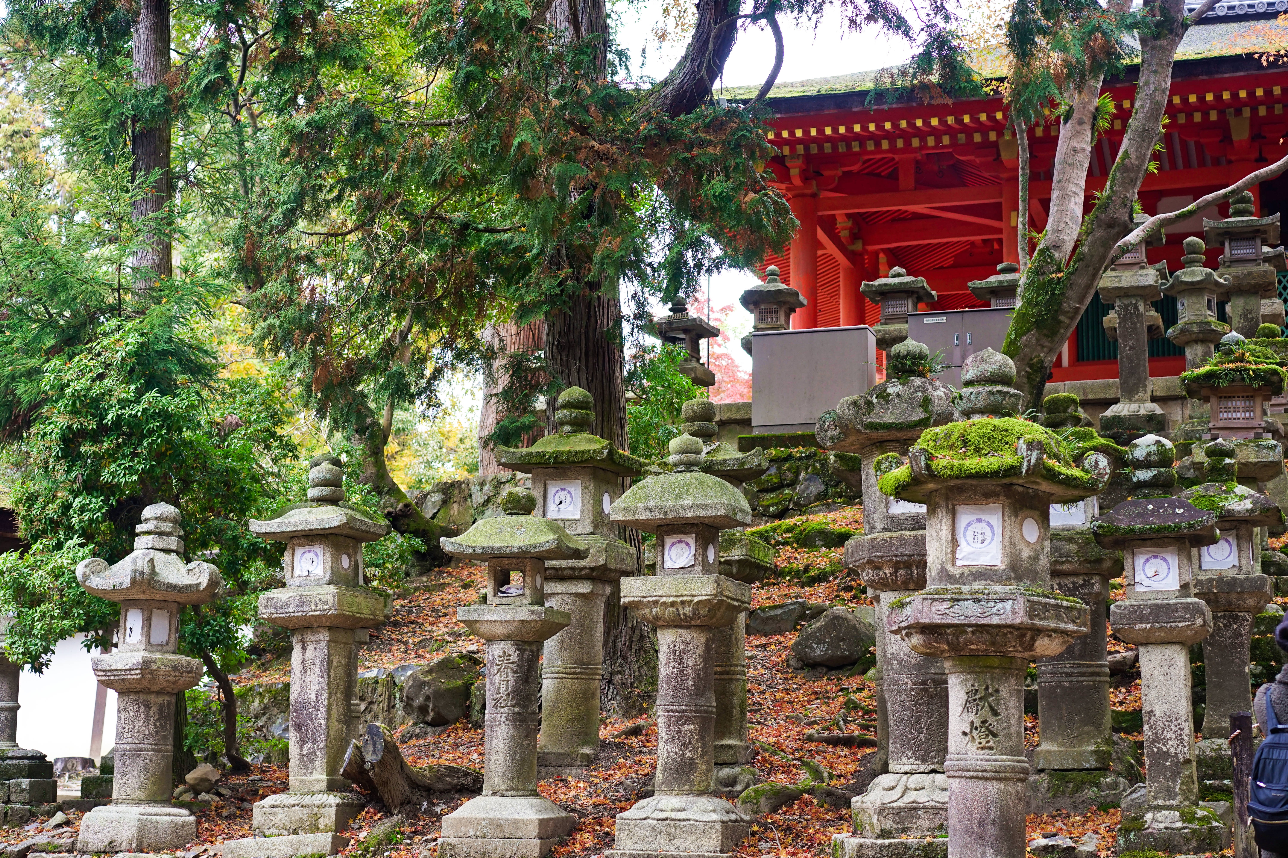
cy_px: 429
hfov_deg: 36.2
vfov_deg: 24.6
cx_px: 644
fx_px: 1968
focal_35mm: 55
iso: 500
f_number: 4.5
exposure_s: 1/80
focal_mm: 55
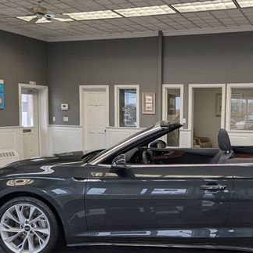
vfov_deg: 40.0
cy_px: 143
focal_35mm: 42
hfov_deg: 39.1
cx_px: 187
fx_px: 347
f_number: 1.68
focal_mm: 6.9
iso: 19
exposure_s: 1/146
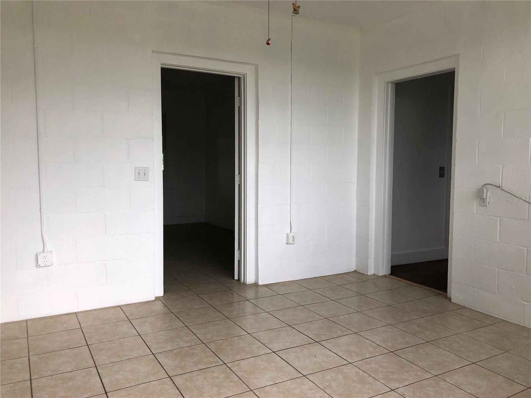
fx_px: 430
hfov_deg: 63.4
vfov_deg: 49.7
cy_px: 199
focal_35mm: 28
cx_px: 266
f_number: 1.8
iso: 50
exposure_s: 1/120
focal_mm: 4
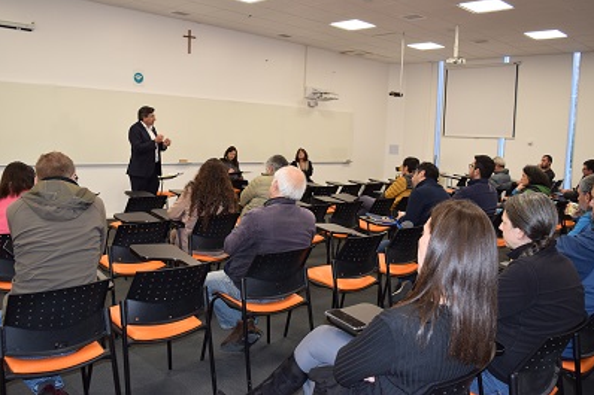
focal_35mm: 32
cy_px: 186
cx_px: 283
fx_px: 528
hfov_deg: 58.7
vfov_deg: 41.1
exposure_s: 1/80
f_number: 4.5
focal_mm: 20
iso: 800
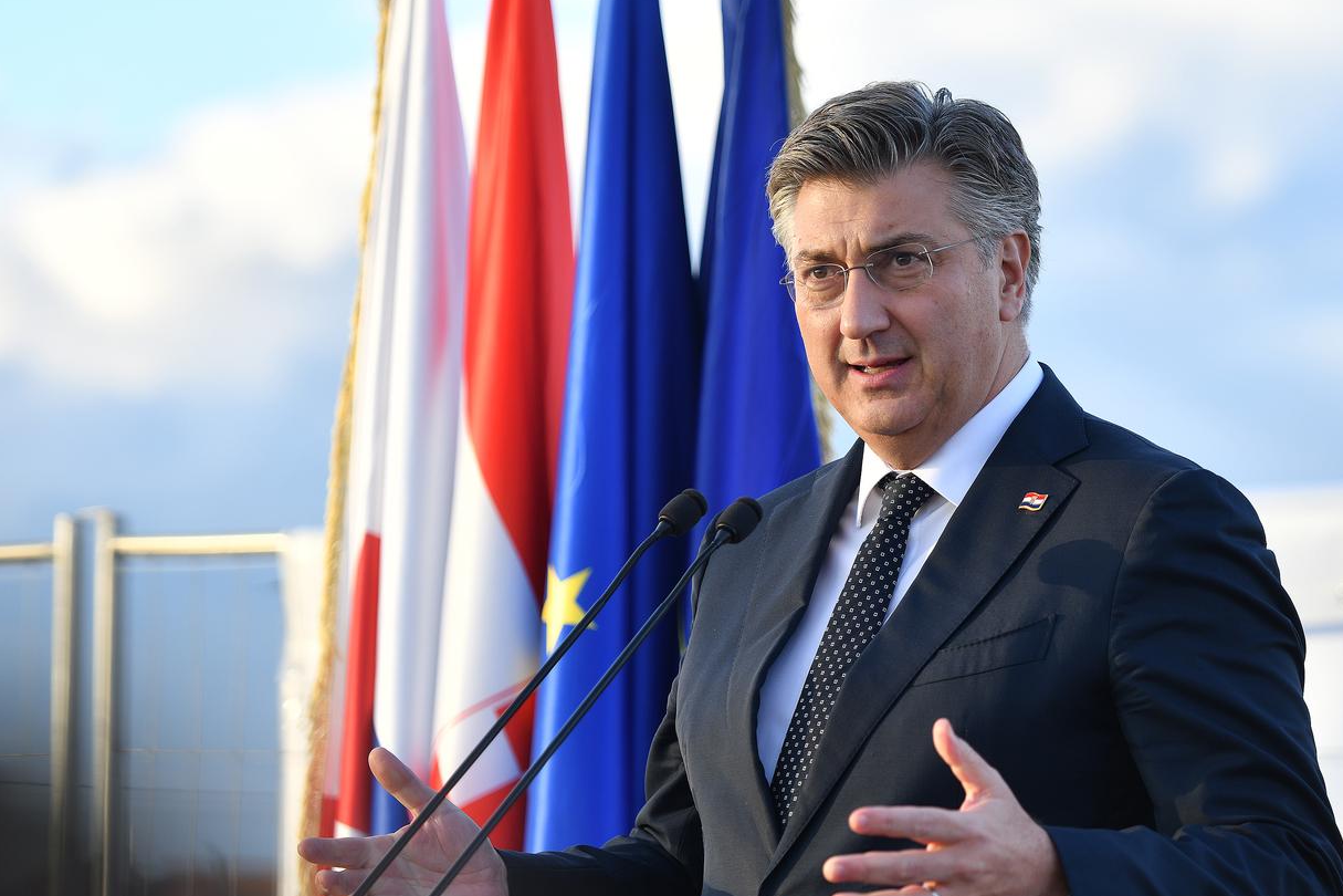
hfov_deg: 13.0
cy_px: 564
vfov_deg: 8.7
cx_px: 791
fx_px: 5894
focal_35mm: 158
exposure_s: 1/200
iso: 80
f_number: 4
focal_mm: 120
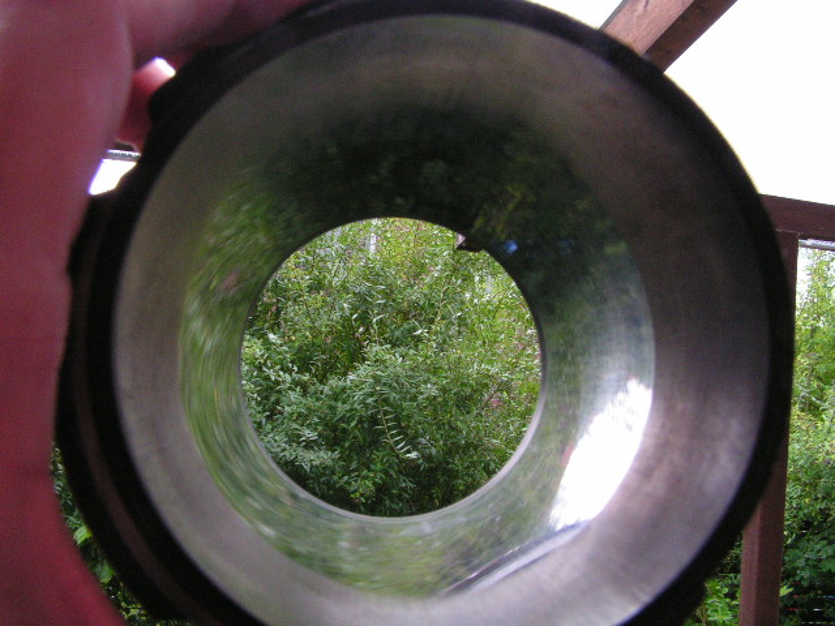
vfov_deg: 37.7
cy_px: 313
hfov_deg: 49.0
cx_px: 418
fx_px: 917
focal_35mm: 38
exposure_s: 1/25
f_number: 6.3
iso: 200
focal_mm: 6.3
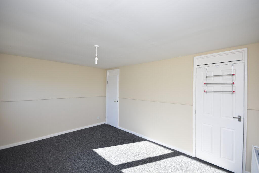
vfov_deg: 77.3
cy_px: 86
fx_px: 108
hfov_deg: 100.4
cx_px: 130
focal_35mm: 15
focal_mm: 10
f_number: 5.6
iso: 400
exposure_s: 1/125
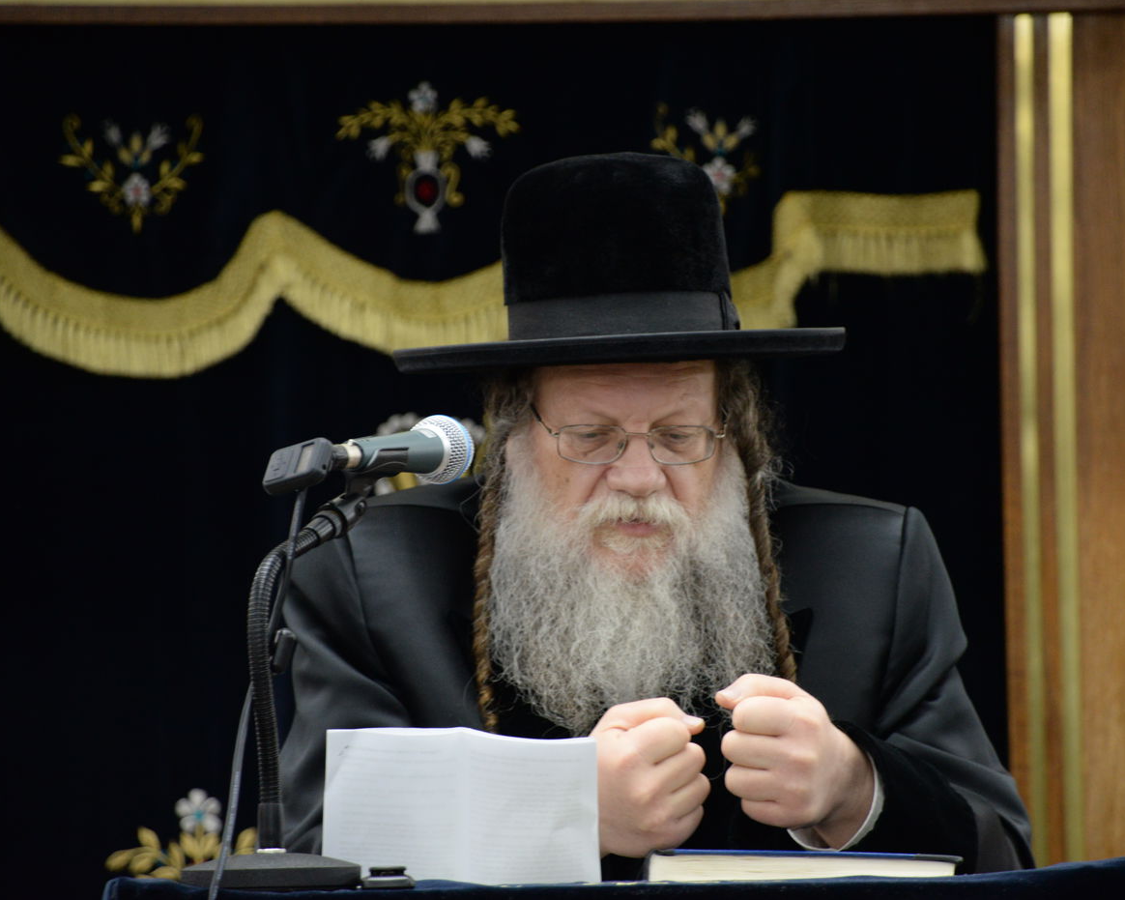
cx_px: 606
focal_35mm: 271
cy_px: 450
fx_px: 9022
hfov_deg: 7.1
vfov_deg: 5.7
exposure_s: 1/80
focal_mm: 240
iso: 2500
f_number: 6.3
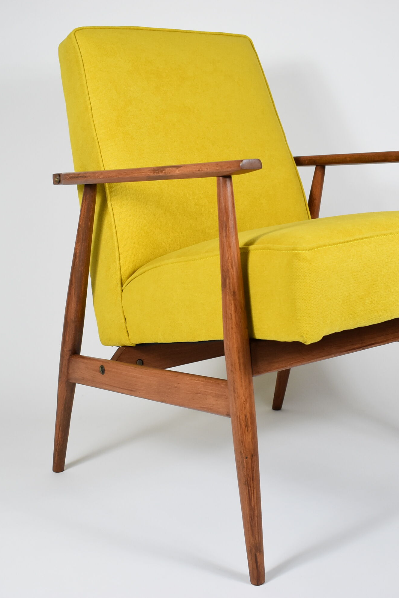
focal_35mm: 54
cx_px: 249
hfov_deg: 25.0
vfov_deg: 36.9
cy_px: 299
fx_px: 898
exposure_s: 1/125
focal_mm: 24
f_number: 5
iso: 800
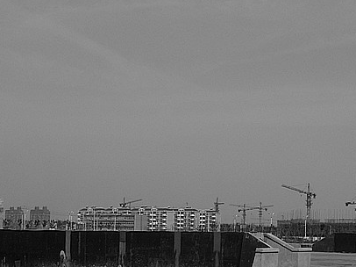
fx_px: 730
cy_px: 226
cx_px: 183
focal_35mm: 71
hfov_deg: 27.4
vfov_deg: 20.4
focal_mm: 6
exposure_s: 1/640
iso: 50
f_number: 5.6
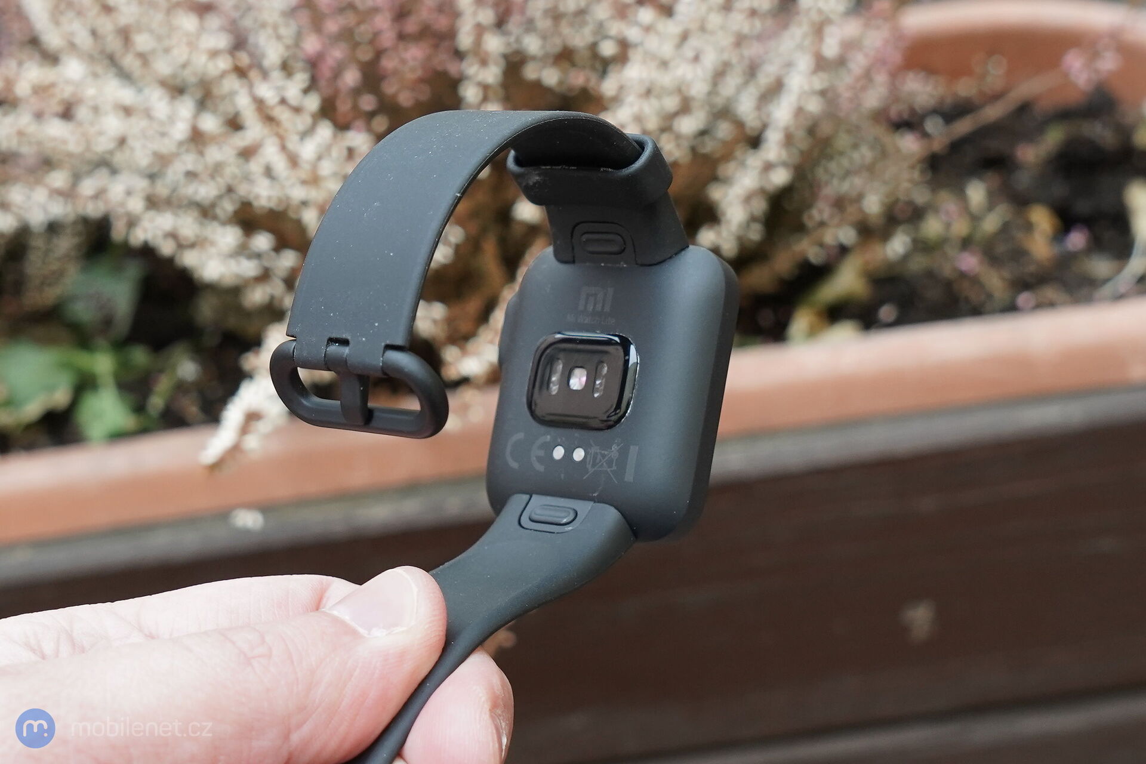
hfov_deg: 54.4
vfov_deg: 37.9
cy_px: 382
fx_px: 1114
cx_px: 573
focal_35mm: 35
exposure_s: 1/160
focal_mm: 35
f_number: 8
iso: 1250
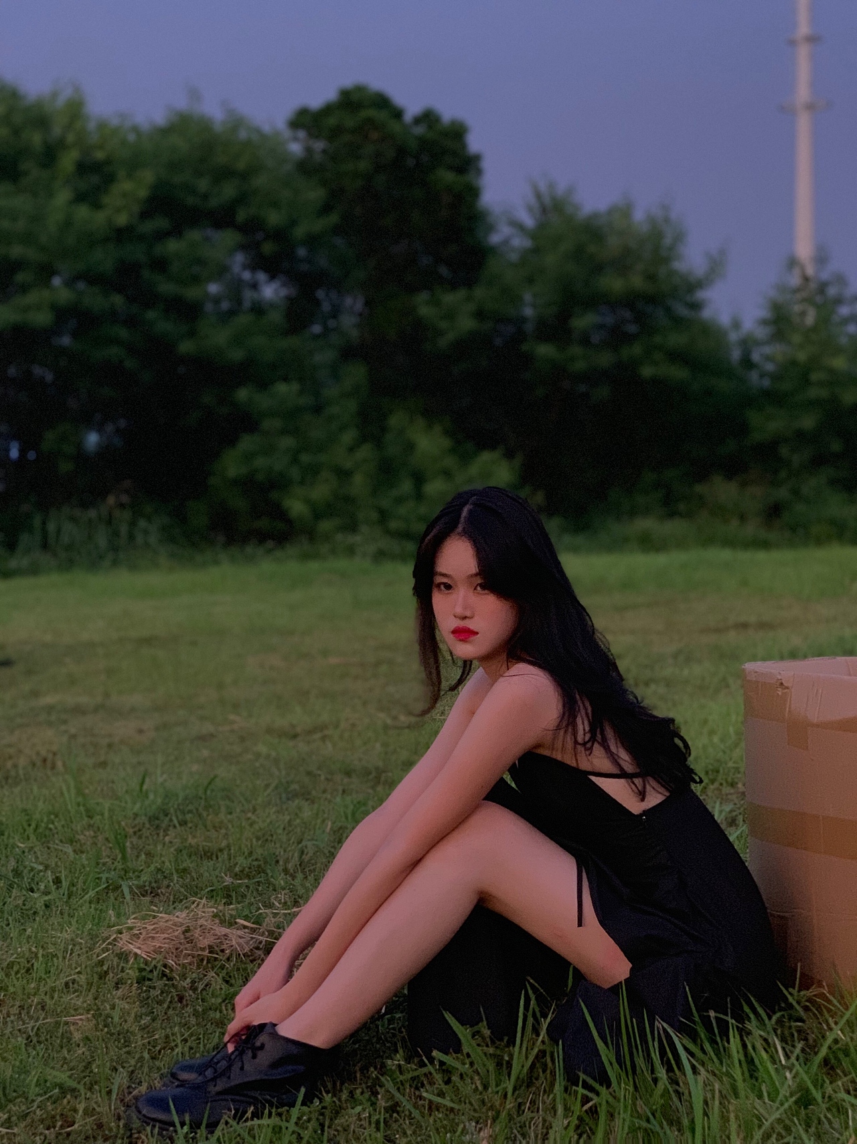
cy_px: 572
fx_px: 1717
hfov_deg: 28.0
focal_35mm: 52
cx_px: 428
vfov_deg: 36.8
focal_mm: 6
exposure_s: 1/40
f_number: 2.4
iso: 500
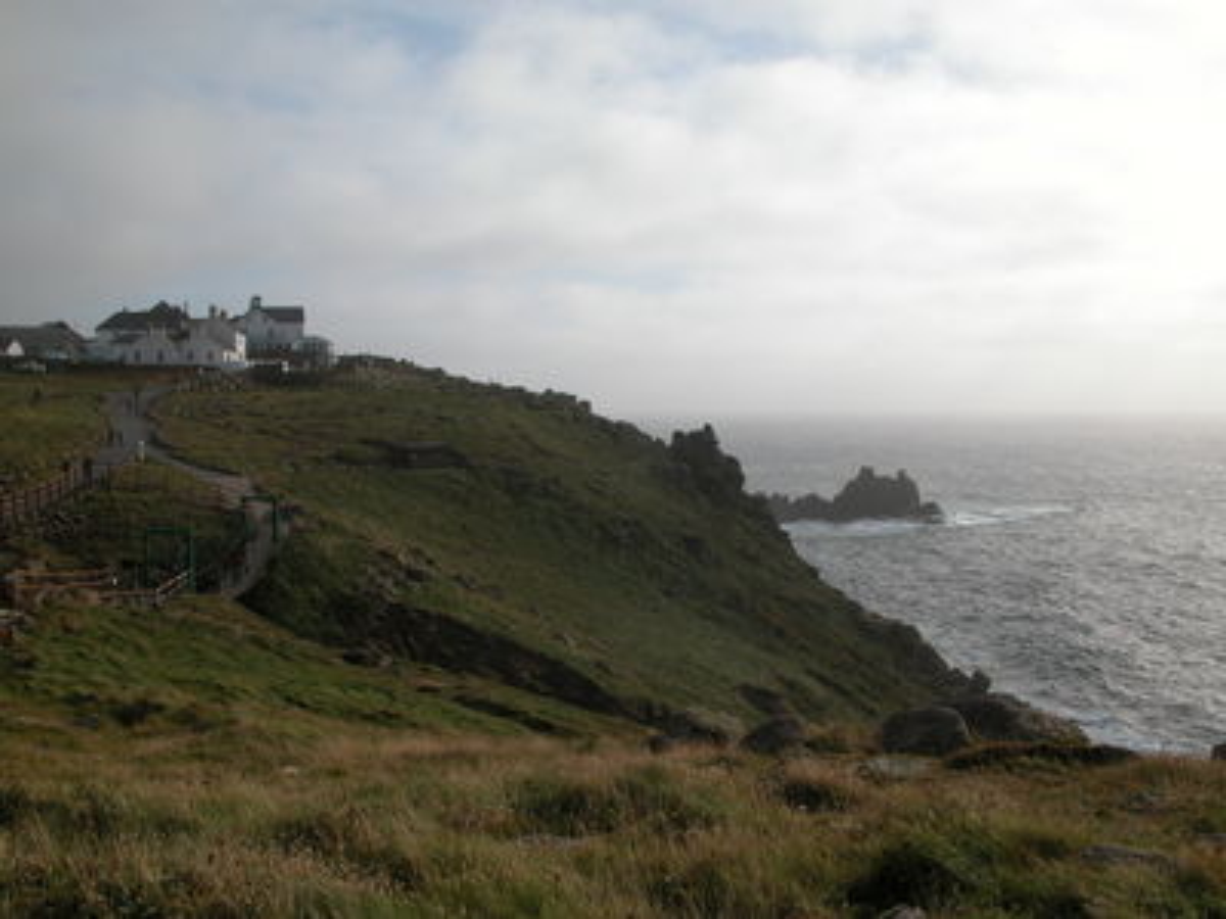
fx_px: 1240
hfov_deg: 52.6
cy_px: 460
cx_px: 613
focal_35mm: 35
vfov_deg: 40.7
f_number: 8
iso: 100
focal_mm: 8.9
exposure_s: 1/444
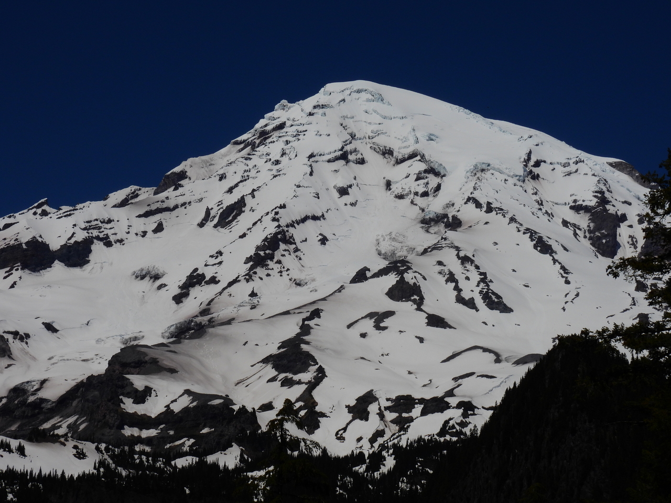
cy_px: 252
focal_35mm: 95
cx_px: 336
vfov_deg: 15.6
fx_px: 1841
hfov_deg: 20.7
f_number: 8
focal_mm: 17
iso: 100
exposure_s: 1/2000
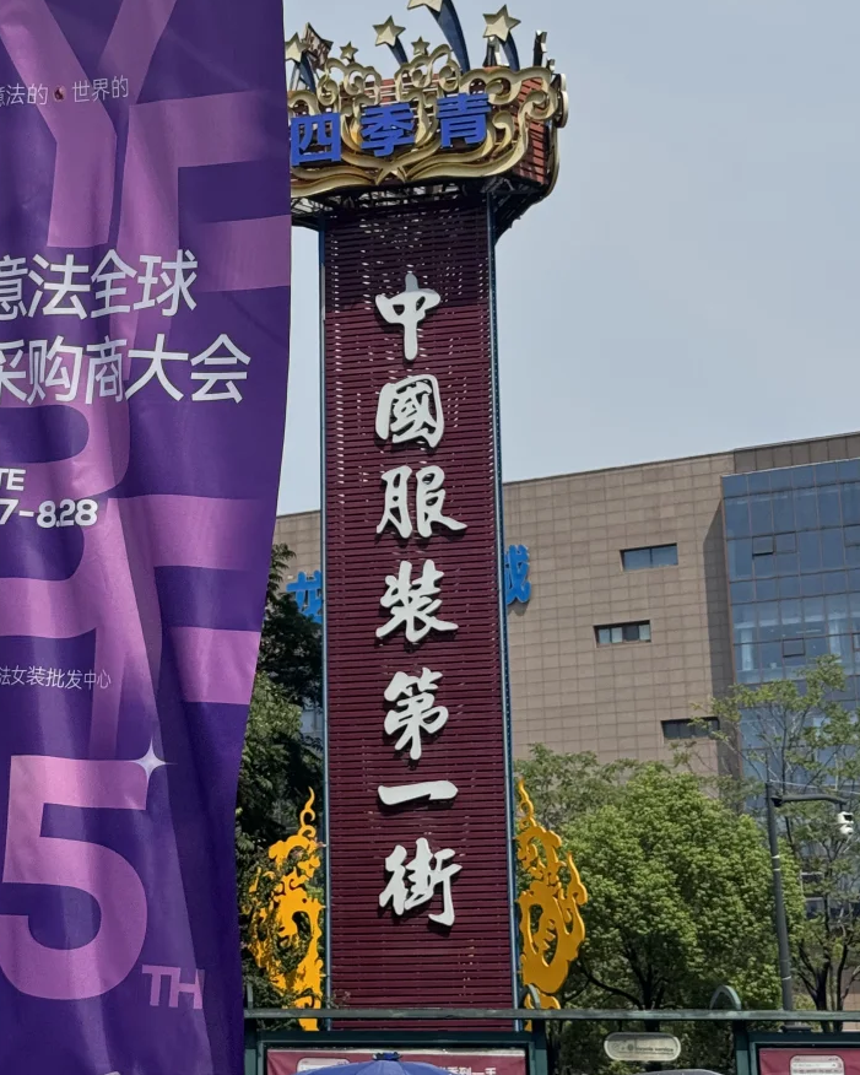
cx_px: 271
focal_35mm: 77
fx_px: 2449
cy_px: 319
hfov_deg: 19.8
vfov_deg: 24.6
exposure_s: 1/7937
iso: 64
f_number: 1.78
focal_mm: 6.76
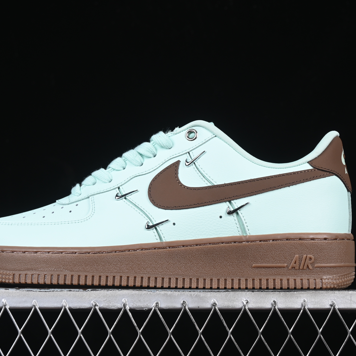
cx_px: 162
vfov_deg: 18.1
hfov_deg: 18.1
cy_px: 178
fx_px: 1117
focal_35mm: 96
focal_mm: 50
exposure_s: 1/80
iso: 160
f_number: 8
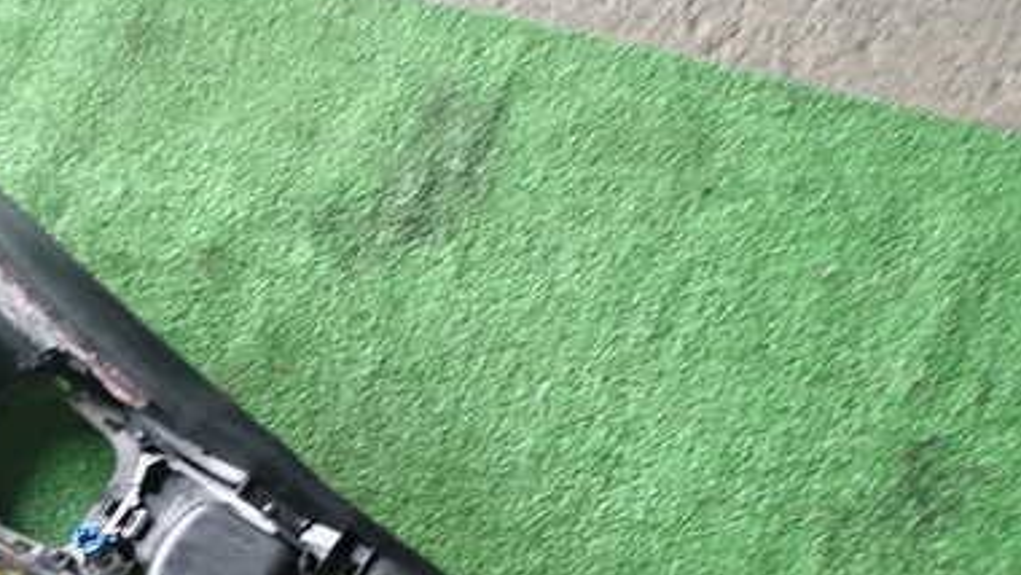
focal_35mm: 55
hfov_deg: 36.7
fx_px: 1489
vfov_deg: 21.3
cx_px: 218
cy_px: 537
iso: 200
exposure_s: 1/30
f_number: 2.4
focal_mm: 5.79
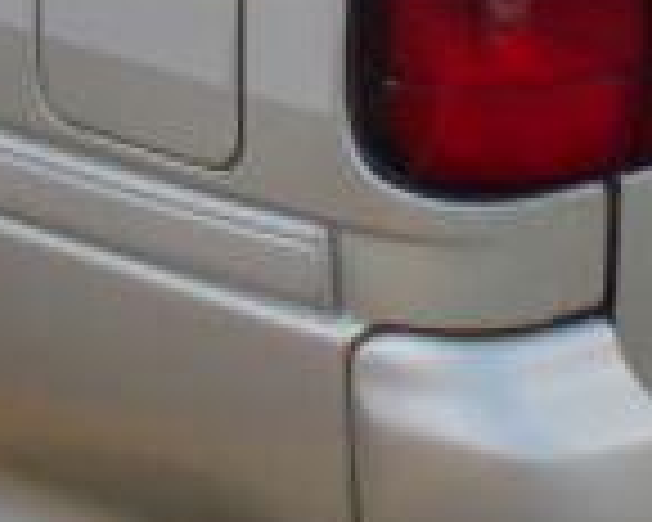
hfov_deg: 10.1
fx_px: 3628
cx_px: -166
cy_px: -436
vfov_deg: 7.9
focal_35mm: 188
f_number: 3.1
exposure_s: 1/320
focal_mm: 6.3
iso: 64
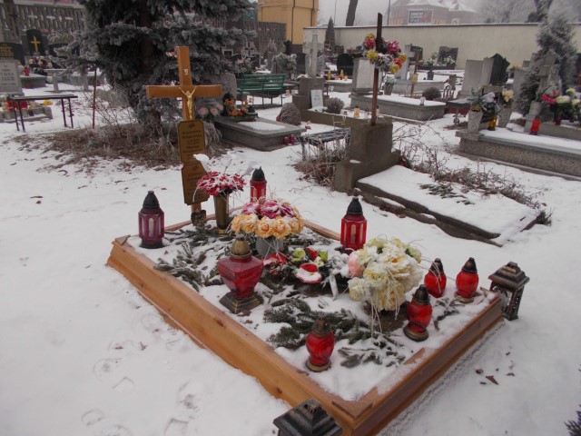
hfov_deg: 67.3
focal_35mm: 26
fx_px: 436
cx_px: 290
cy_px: 218
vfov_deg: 53.1
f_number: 8
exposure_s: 1/100
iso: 80
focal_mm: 4.6
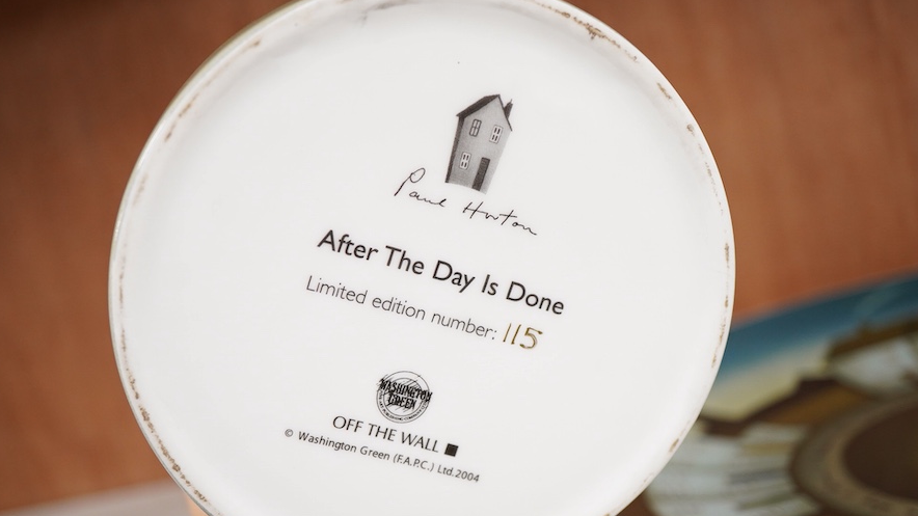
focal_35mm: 48
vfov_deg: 24.9
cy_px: 307
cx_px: 454
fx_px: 1168
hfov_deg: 42.9
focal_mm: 30
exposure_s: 1/125
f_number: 6.3
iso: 1250
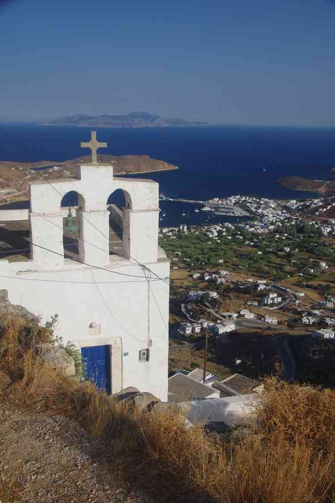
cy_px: 256
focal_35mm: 39
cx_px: 167
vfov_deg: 50.1
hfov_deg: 34.6
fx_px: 538
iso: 100
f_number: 11
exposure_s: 1/125
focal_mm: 25
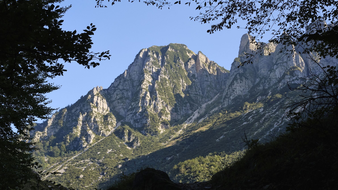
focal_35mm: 56
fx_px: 502
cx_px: 168
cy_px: 101
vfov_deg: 21.4
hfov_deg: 37.2
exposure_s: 1/320
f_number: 11
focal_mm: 35
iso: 400
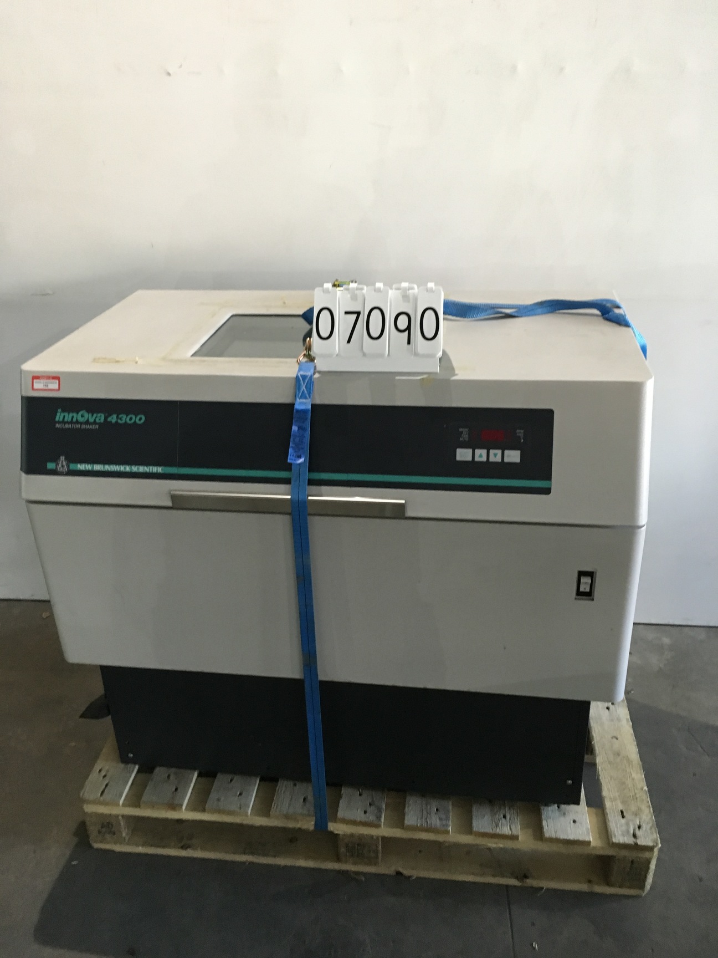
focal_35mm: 29
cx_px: 359
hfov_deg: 48.2
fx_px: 802
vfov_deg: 61.7
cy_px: 479
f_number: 2.2
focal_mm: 4.15
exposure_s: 1/20
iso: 200
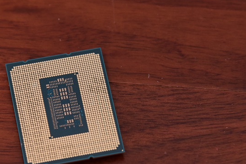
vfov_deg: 6.0
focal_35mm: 229
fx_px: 1565
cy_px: 106
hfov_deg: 9.0
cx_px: 69
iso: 1600
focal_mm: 120
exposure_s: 1/60
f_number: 5.6
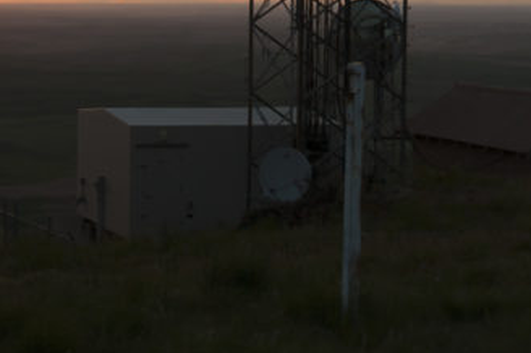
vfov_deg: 14.3
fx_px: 1311
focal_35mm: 89
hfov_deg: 19.5
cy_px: -176
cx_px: -298
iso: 400
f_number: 7.1
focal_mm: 26
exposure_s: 1/50
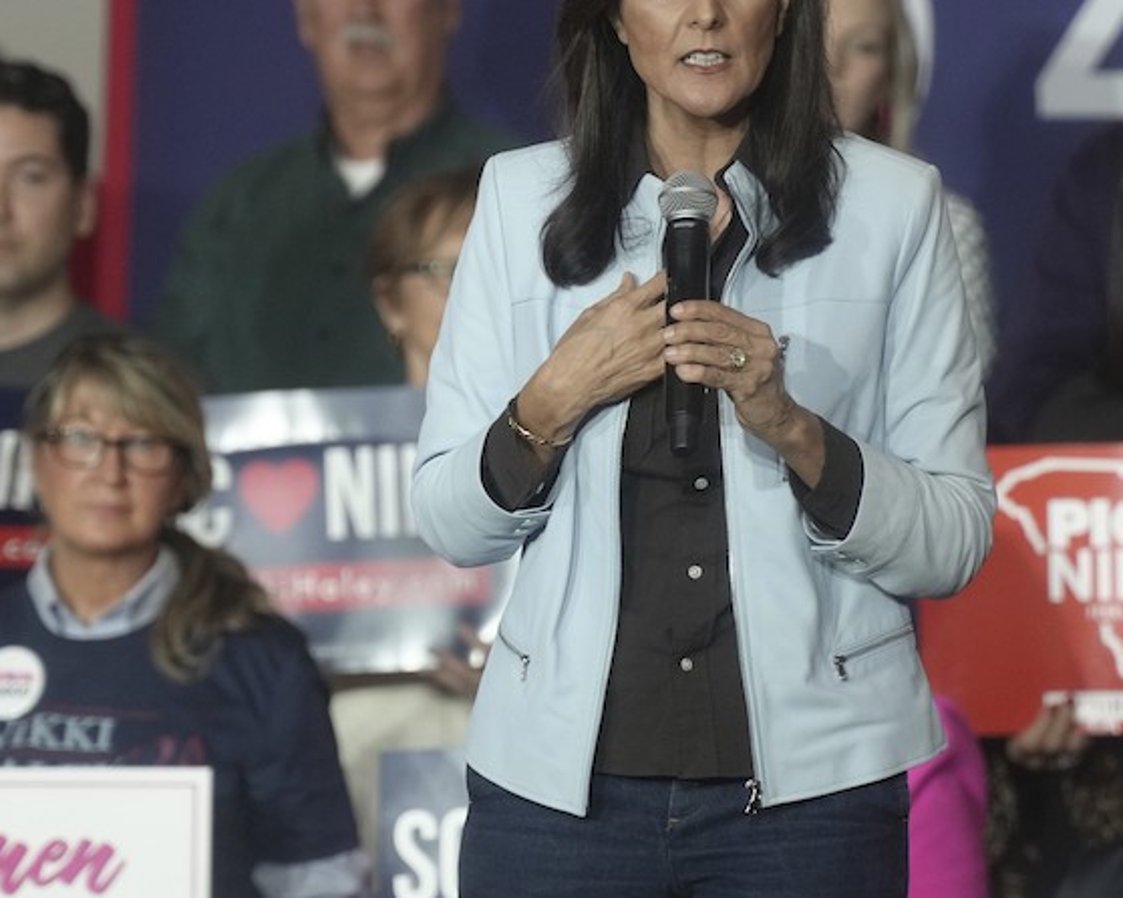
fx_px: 20533
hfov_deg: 3.1
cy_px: 324
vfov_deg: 2.5
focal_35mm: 618
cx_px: 608
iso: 2000
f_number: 5.6
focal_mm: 306
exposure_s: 1/320
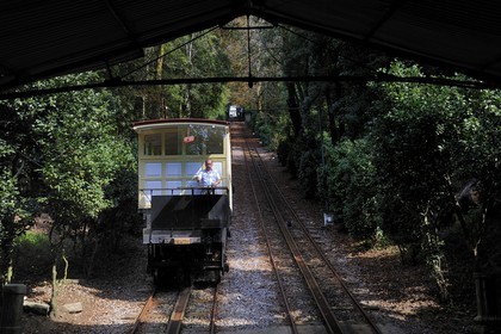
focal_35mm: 38
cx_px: 250
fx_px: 529
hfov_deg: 50.7
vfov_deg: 35.1
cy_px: 167
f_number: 7.1
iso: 200
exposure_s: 1/125
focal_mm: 38
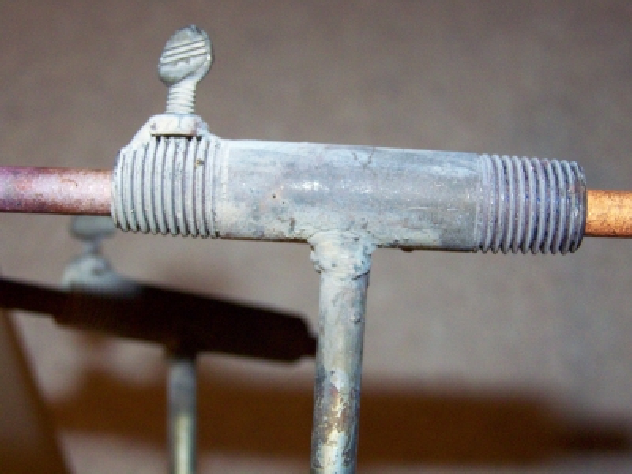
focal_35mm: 59
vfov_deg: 24.8
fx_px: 1077
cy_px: 237
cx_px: 316
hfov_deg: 32.7
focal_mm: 9.8
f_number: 3.1
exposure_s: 1/80
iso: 400
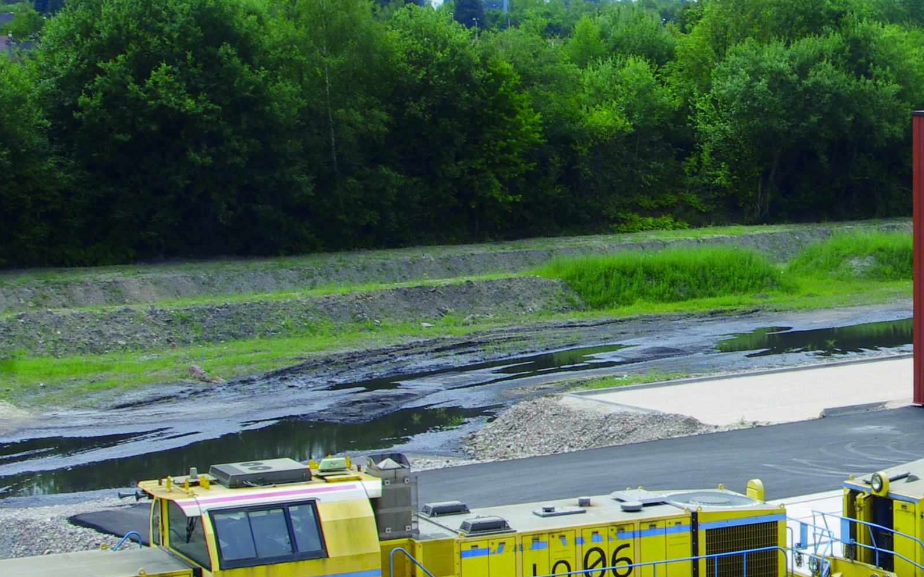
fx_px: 2493
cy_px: 268
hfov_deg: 20.5
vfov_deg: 13.2
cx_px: 860
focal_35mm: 99
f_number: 11
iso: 200
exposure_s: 1/125
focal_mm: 24.38
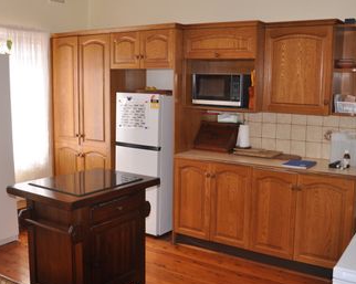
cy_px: 135
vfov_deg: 40.1
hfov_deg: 49.1
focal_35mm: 37
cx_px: 195
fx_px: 389
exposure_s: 1/200
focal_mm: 18
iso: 280
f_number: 3.5
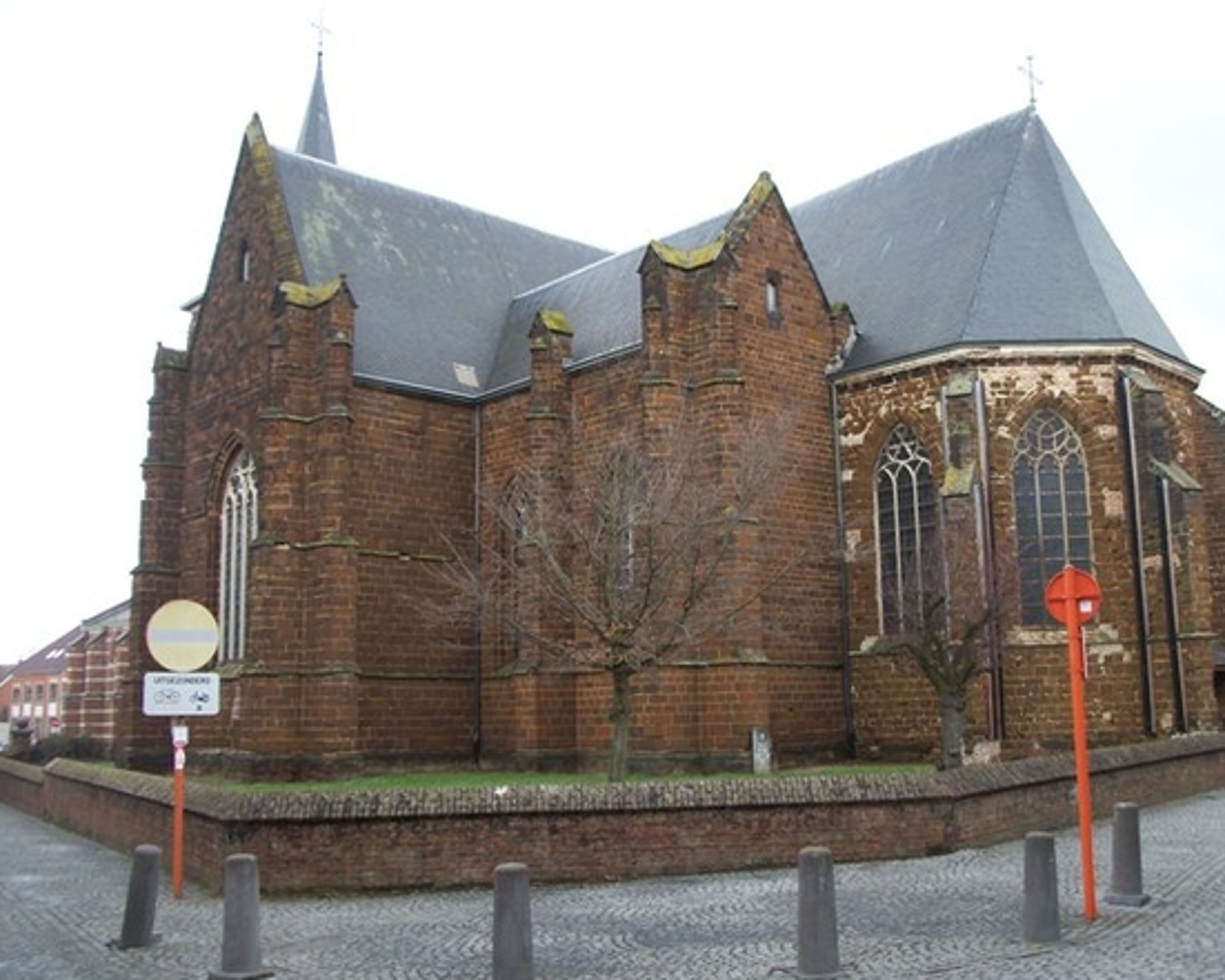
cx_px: 656
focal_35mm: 34
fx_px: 1233
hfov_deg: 52.8
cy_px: 496
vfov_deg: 43.4
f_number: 2.9
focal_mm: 5.7
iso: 80
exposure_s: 1/160
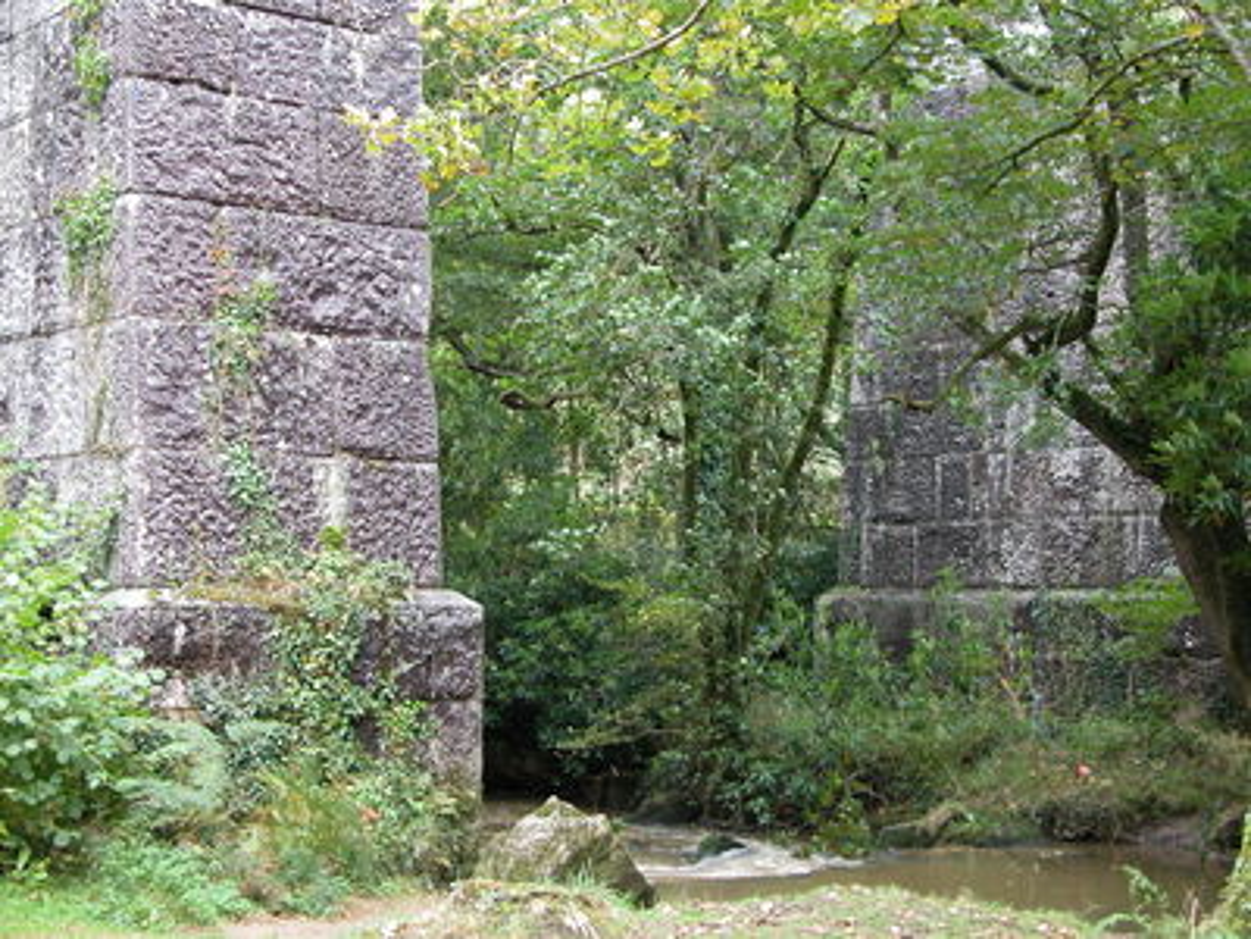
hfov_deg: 33.2
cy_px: 470
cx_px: 626
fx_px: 2096
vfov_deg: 25.2
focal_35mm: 58
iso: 100
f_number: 3.1
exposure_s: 1/14.3
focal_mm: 14.7
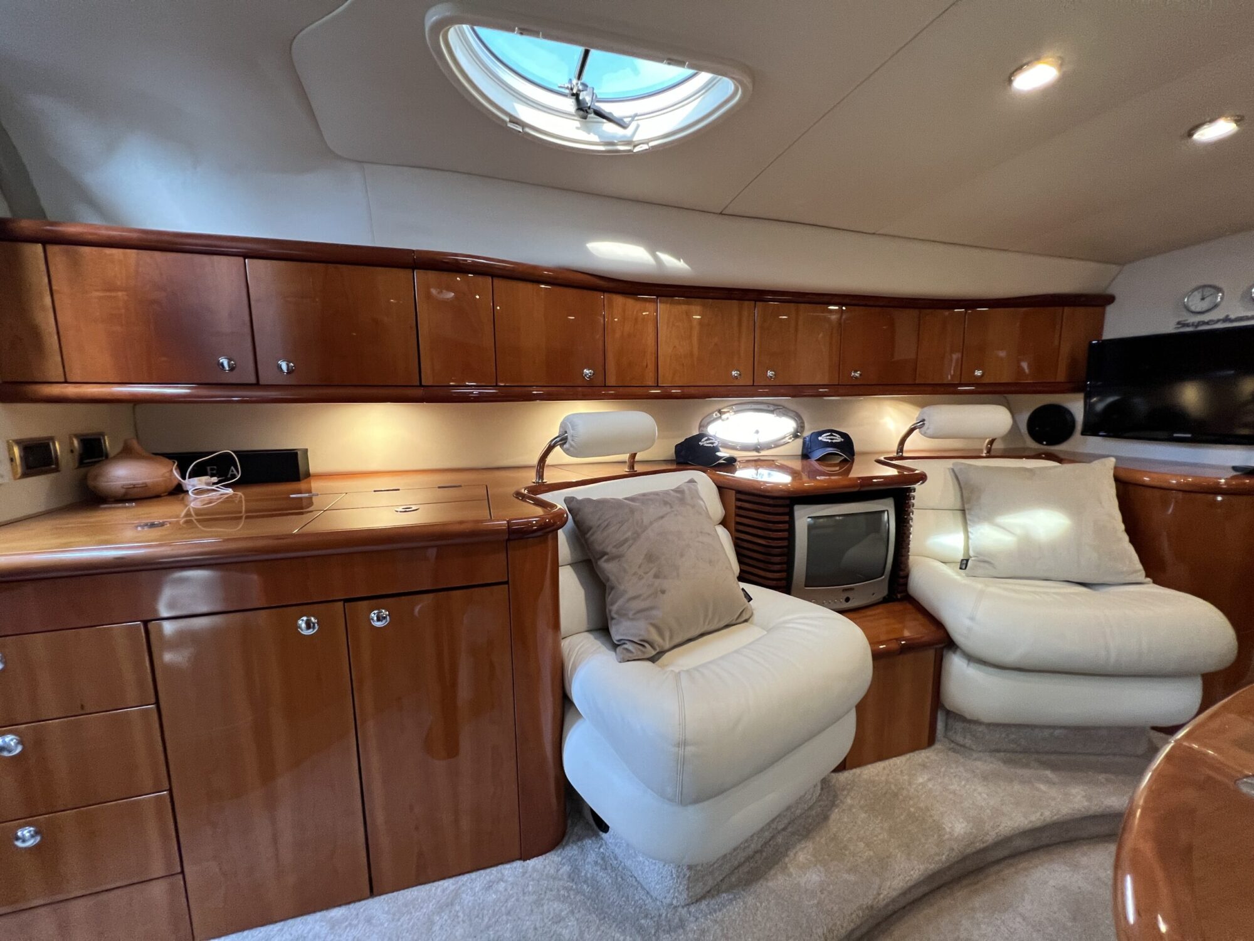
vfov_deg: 89.9
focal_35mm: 13
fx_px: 471
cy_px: 470
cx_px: 627
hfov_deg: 106.2
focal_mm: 1.57
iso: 250
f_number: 1.8
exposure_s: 1/79
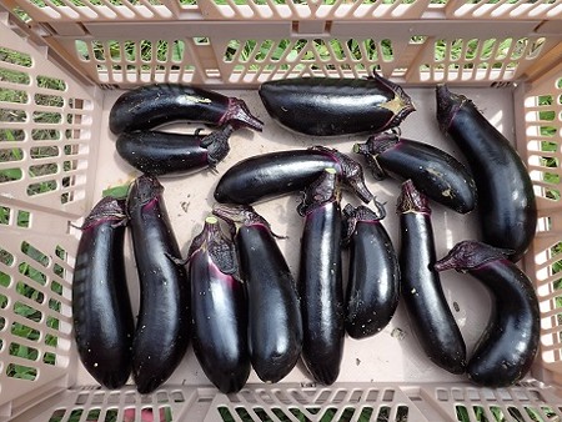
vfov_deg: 54.9
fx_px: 406
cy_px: 211
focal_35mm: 25
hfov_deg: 69.4
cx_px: 281
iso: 100
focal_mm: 4.5
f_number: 2.8
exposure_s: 1/500
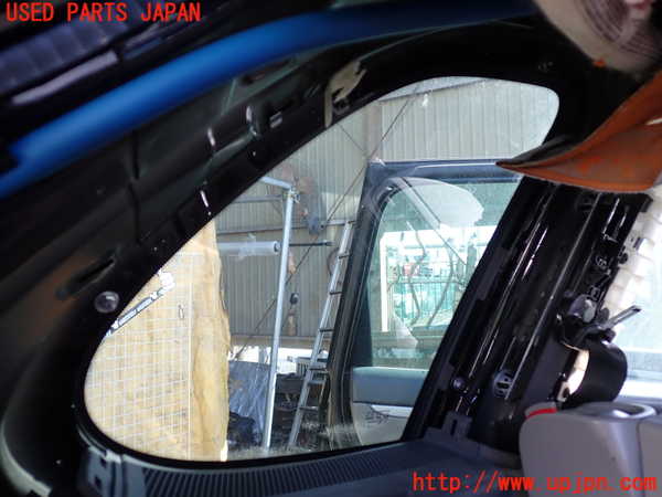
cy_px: 248
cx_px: 331
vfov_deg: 46.8
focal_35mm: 30
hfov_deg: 60.0
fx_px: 574
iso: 100
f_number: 2.3
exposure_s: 1/60
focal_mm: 5.4
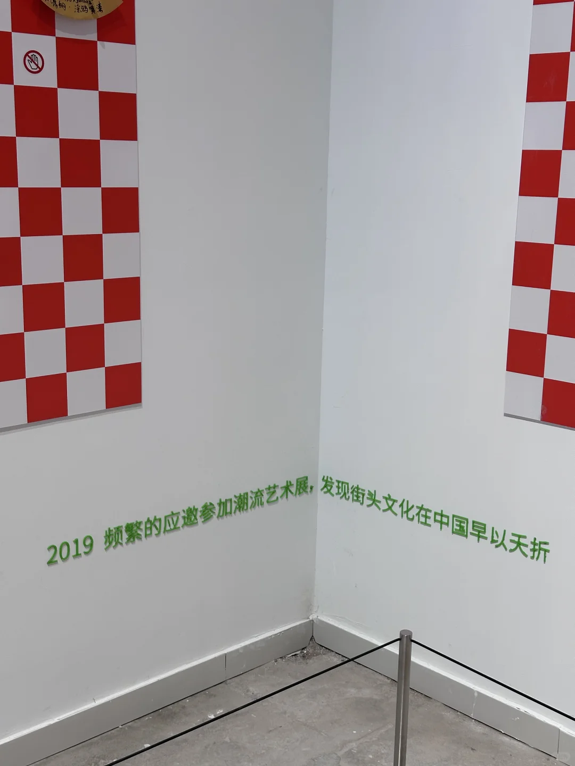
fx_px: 1063
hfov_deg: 30.3
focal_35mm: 48
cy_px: 383
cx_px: 288
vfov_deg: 39.7
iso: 64
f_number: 1.78
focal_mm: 6.86
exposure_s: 1/50
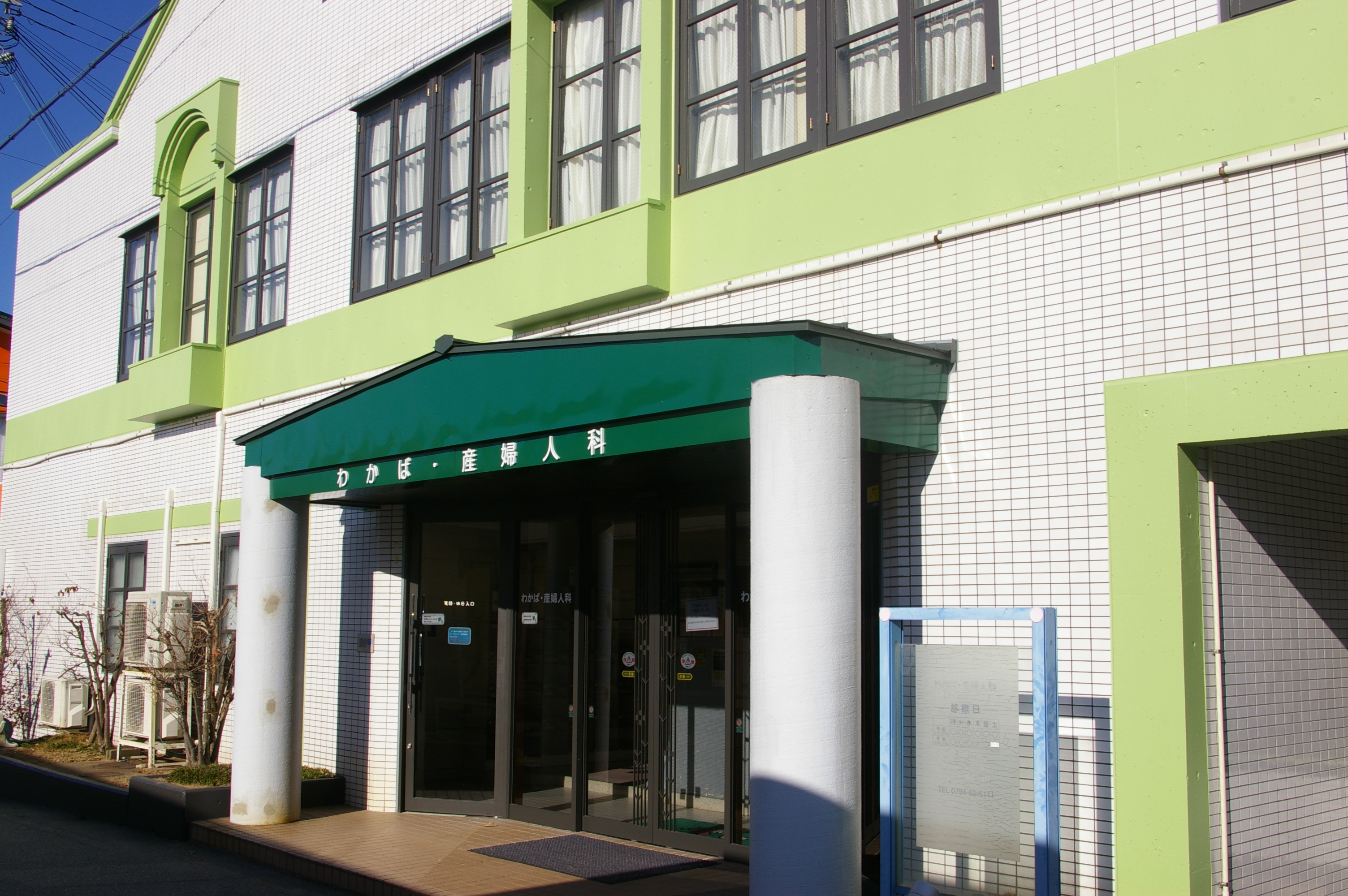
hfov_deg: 55.1
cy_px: 448
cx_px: 674
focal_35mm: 34
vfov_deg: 38.3
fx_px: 1291
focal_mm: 23
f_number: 16
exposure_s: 1/180
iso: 200
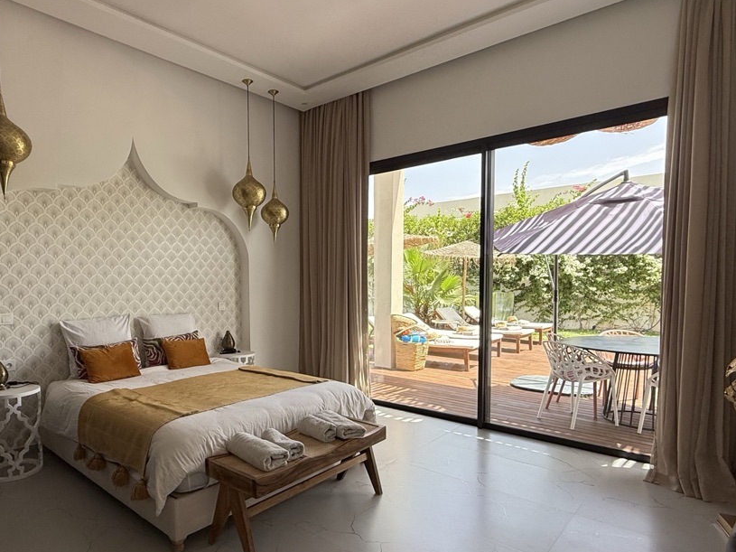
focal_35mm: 22
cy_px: 313
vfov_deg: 60.8
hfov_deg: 75.7
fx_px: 468
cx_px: 303
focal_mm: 2.22
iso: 64
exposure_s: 1/321
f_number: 2.2
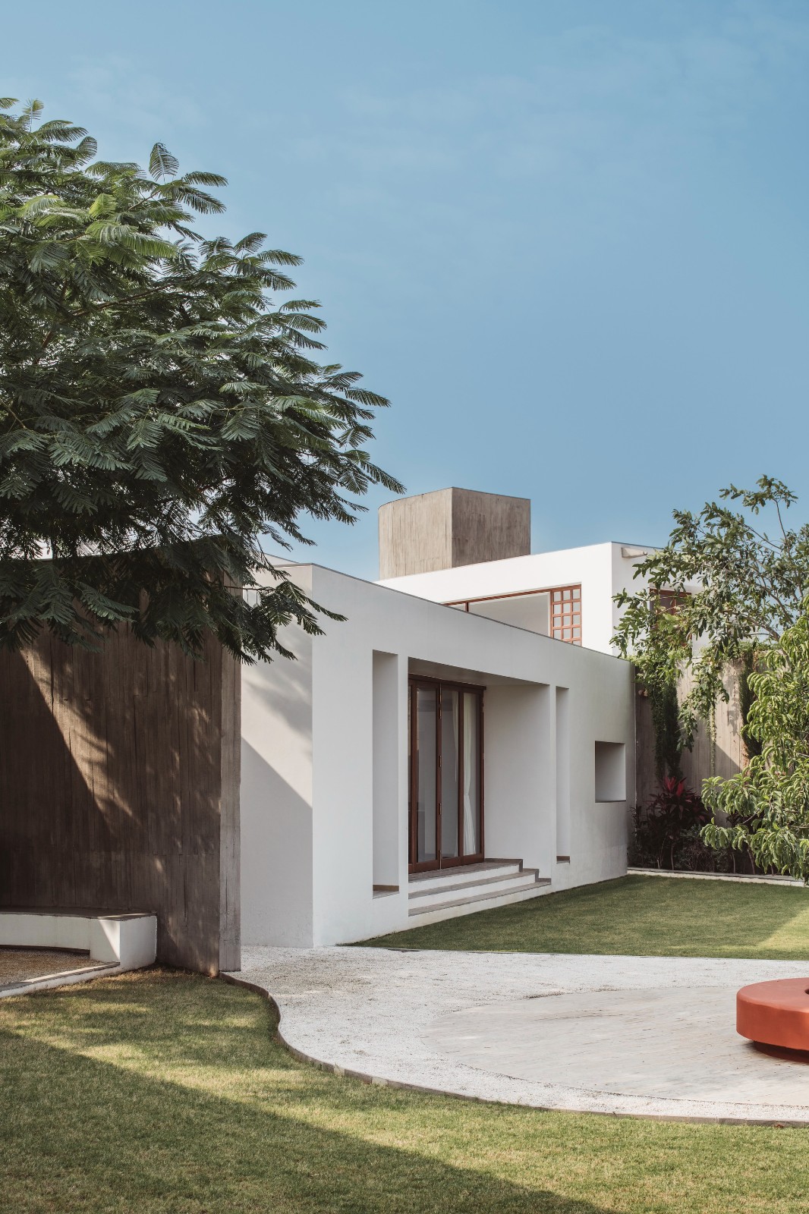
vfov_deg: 43.6
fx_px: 1517
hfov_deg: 29.9
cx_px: 404
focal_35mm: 45
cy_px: 607
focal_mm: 45
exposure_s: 1/200
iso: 100
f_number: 8
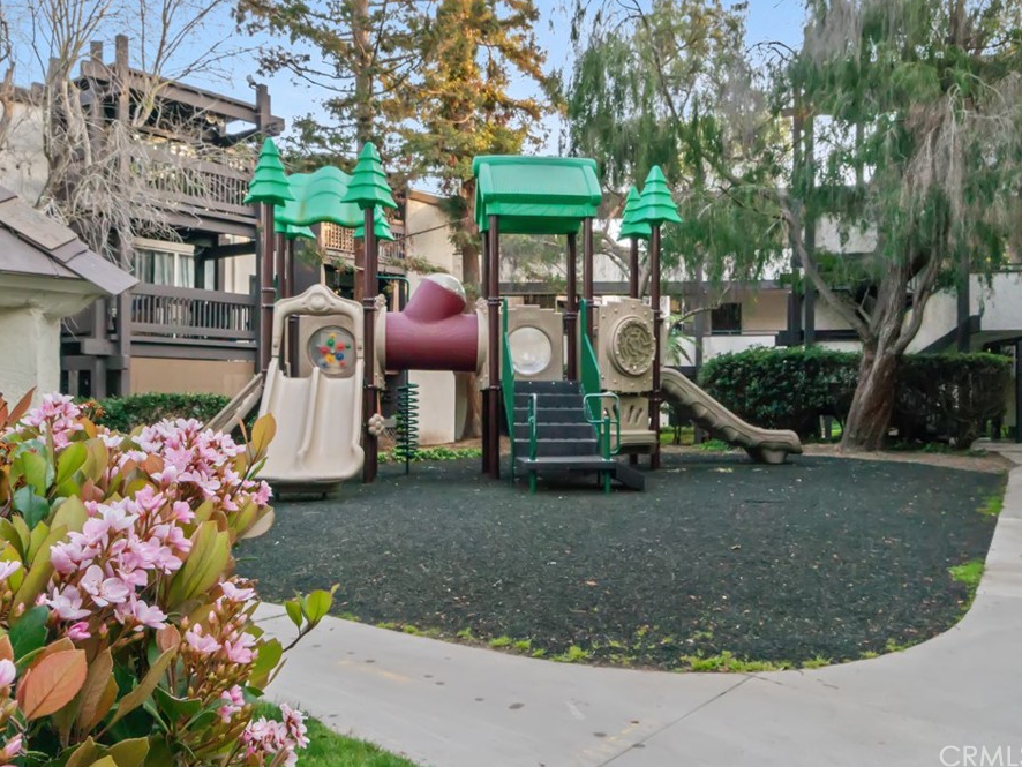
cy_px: 379
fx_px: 886
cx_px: 550
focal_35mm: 30
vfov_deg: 46.8
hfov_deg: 59.9
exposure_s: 1/125
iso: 800
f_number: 14
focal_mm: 18
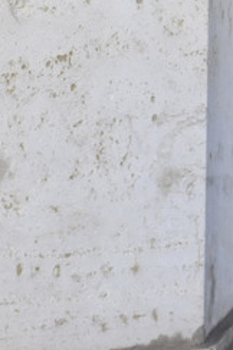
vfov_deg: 6.5
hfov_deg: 4.3
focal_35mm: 316
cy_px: -75
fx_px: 3068
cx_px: 541
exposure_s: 1/640
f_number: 6.3
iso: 1000
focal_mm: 64
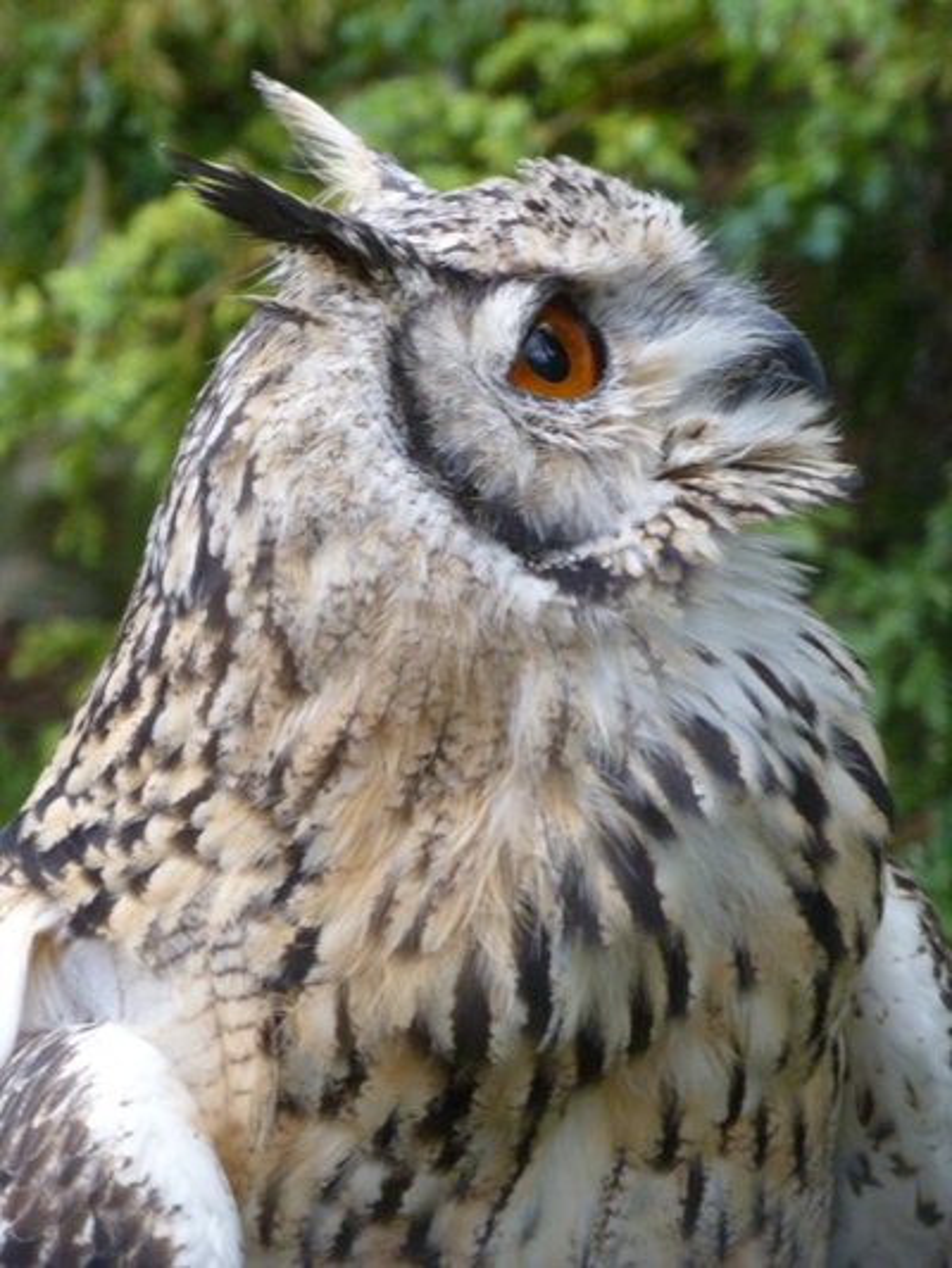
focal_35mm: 184
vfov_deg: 10.7
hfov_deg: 8.1
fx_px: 6744
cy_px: 634
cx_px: 476
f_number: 5.5
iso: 400
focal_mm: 32.8
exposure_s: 1/50
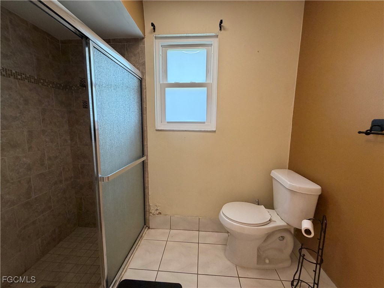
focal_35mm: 14
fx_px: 155
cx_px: 192
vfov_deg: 85.7
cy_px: 144
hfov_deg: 102.1
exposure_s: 1/60
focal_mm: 2.22
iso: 200
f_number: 2.2
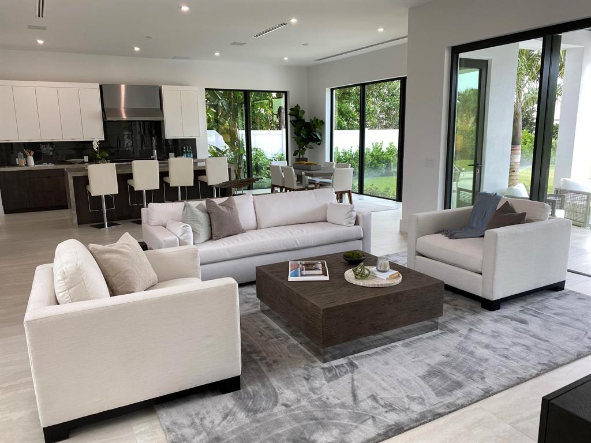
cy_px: 222
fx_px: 444
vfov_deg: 53.1
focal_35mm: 26
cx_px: 296
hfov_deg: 67.3
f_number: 1.8
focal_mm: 4.25
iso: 50
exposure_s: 1/120
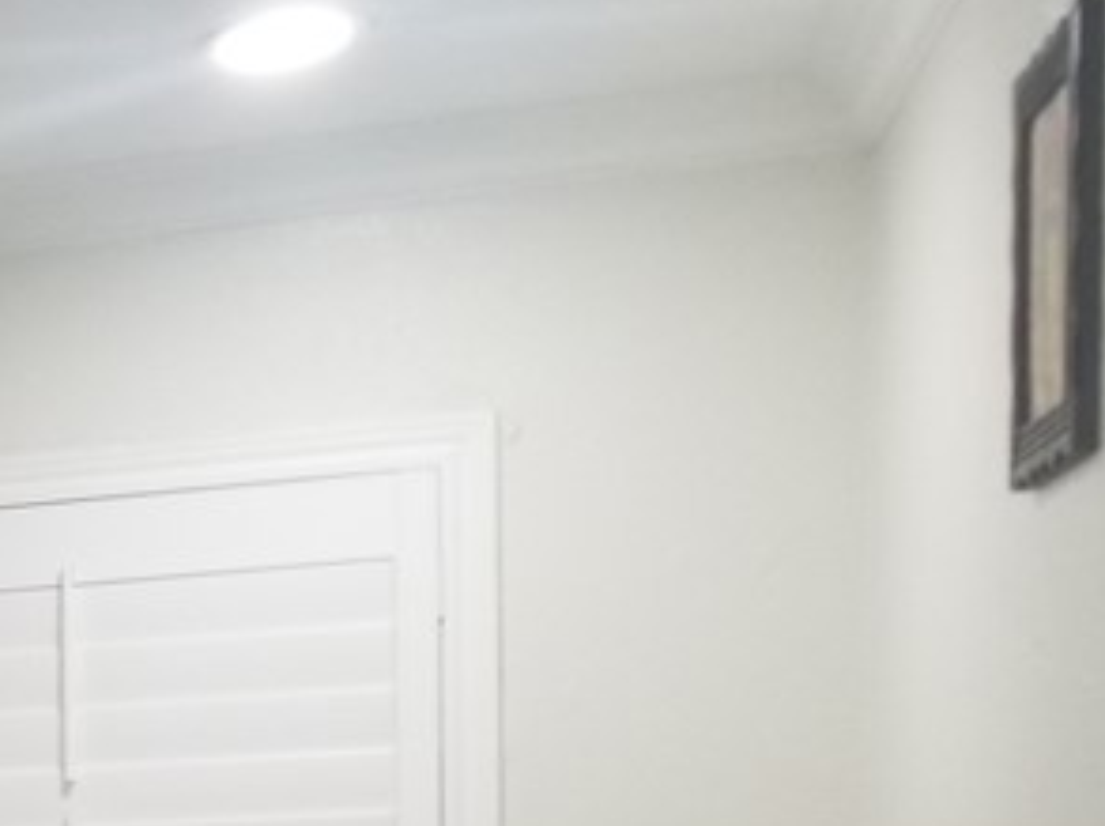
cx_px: -637
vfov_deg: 15.2
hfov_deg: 18.6
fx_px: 2901
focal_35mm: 91
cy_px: 1181
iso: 125
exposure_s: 1/60
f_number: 1.7
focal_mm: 4.3
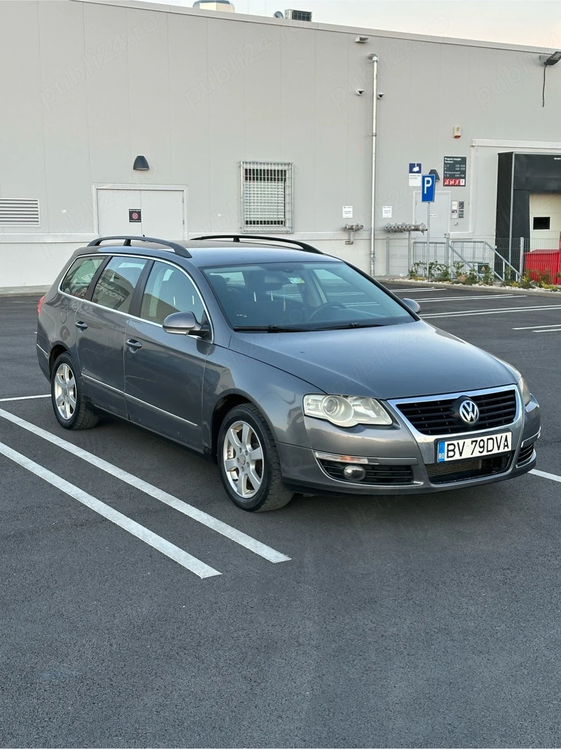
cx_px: 280
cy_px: 374
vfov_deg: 39.7
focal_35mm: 48
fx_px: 1038
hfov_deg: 30.3
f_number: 1.78
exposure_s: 1/103
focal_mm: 6.86
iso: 80
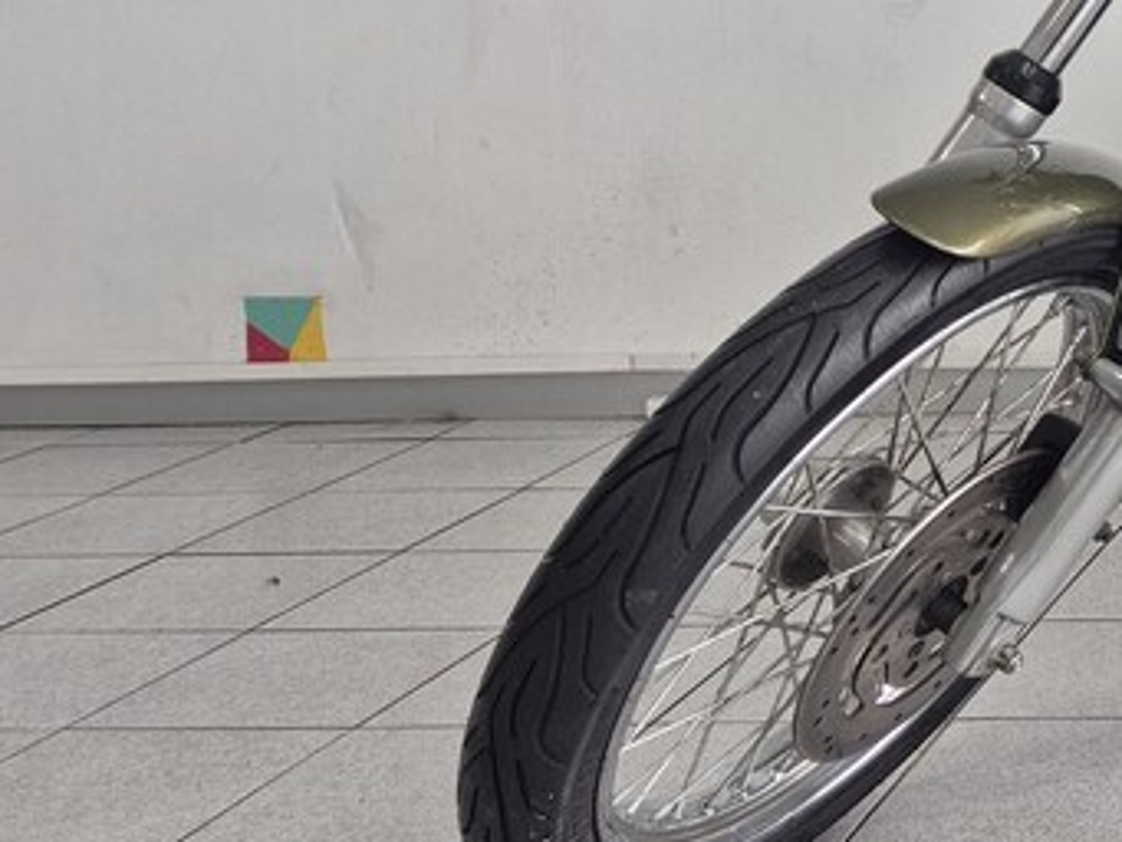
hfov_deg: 23.5
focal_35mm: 69
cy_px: 102
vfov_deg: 20.9
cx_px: 1596
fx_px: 2237
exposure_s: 1/100
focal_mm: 5.4
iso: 40
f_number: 1.8
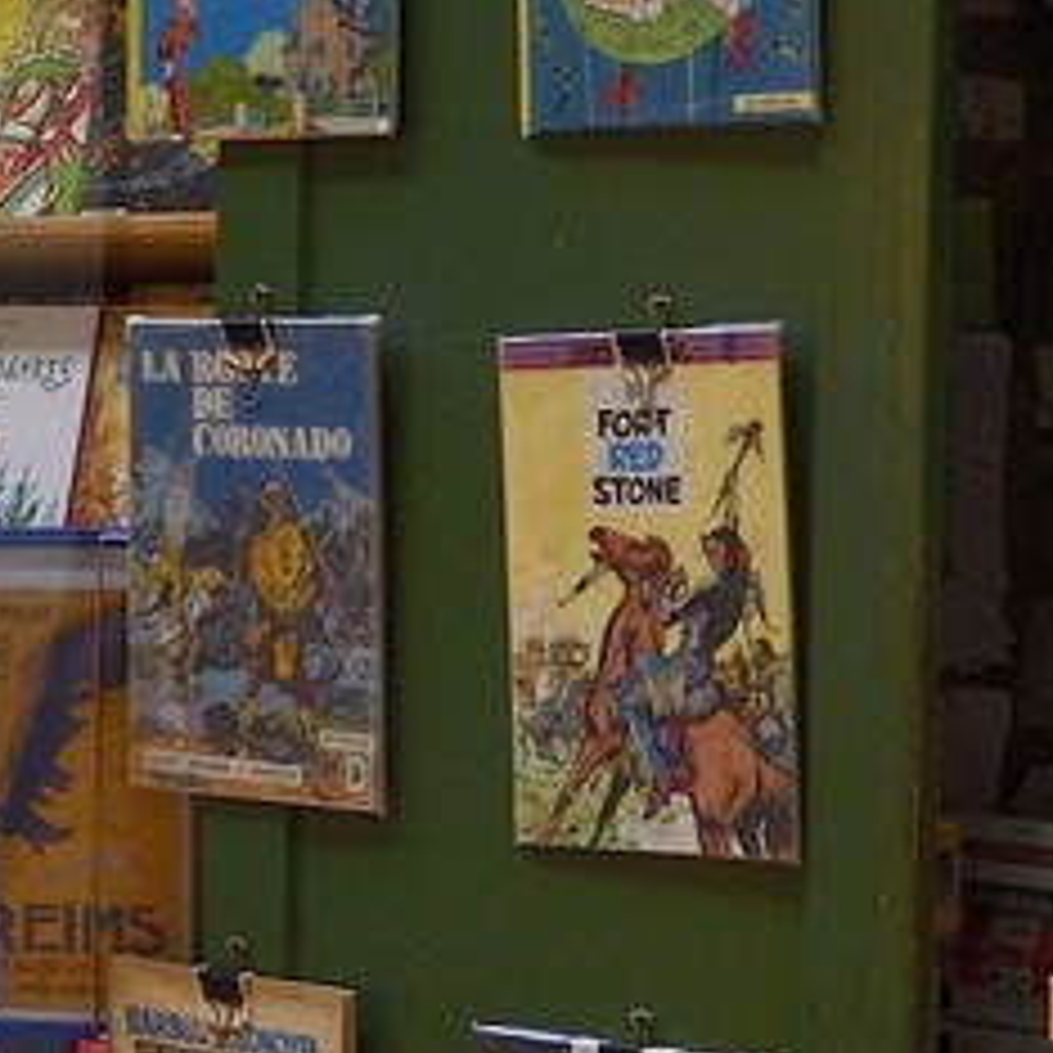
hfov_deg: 9.5
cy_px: 198
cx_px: -1755
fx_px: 5403
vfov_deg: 11.1
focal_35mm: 157
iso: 800
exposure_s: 1/125
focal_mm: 27
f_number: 8
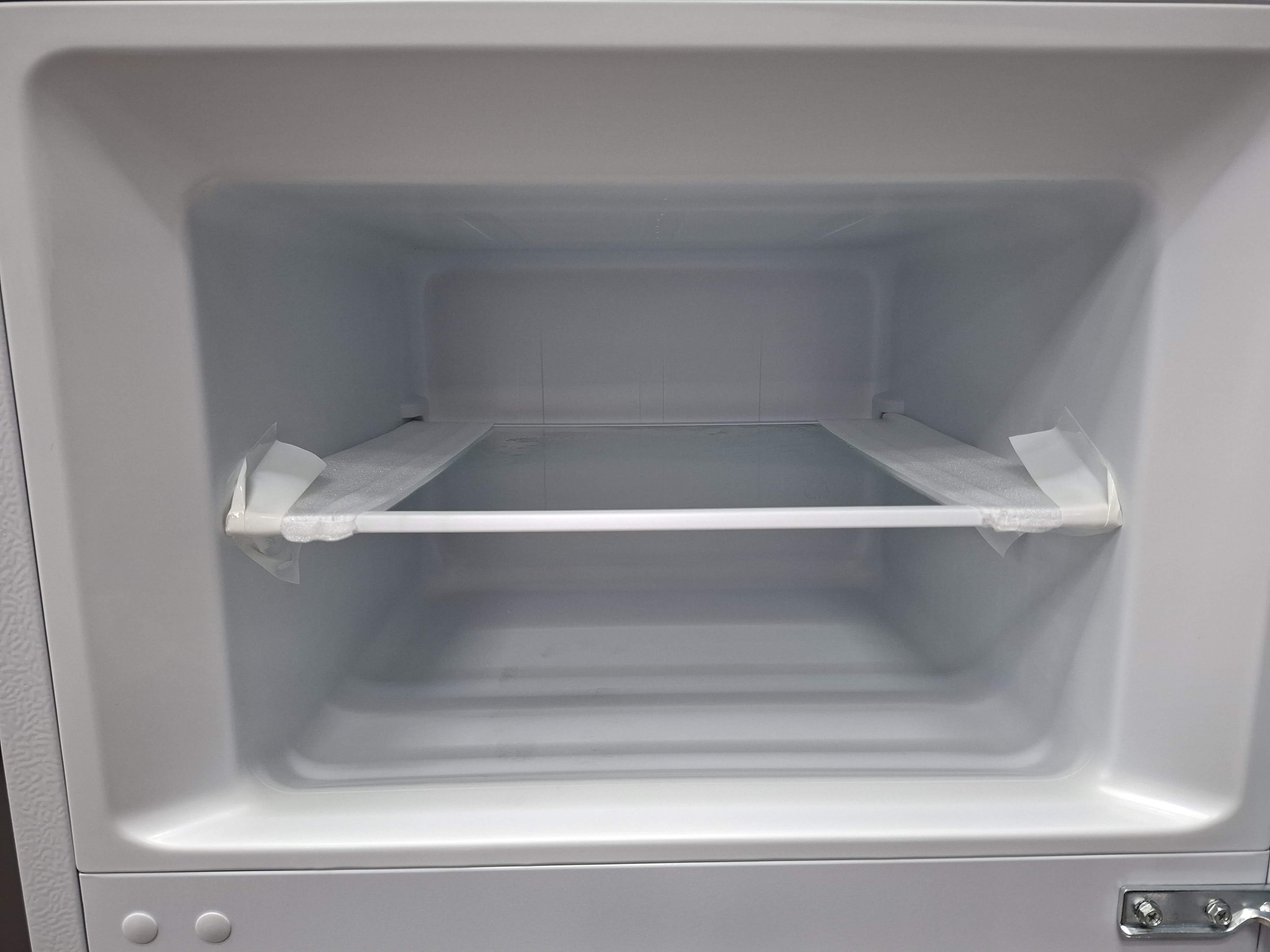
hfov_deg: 73.9
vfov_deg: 58.9
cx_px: 635
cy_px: 476
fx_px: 844
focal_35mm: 23
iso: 200
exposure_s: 1/50
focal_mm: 5.54
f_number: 1.8
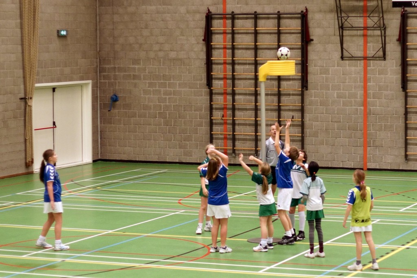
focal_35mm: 75
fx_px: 868
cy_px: 139
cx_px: 208
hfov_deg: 27.0
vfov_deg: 18.2
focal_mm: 50
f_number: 1.7
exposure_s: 1/160
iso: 800
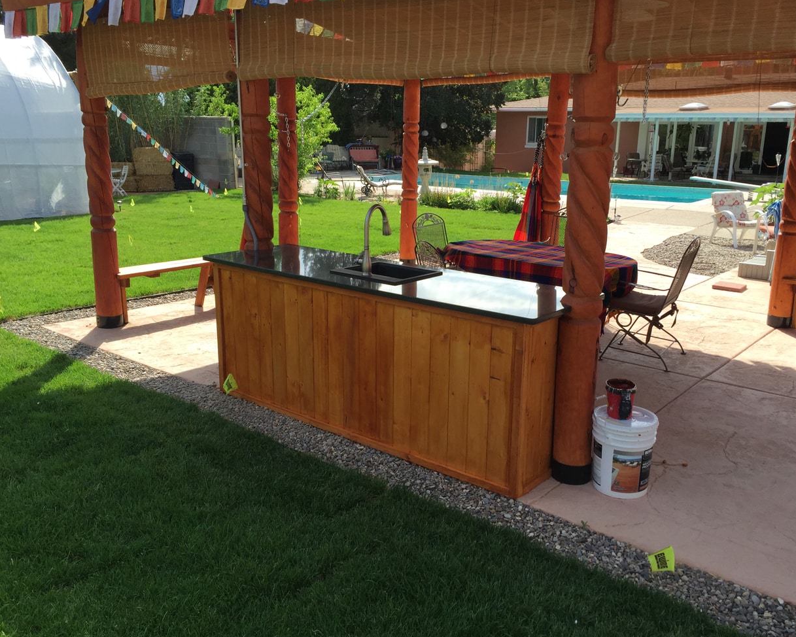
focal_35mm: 31
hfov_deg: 57.1
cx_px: 425
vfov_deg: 47.1
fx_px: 730
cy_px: 315
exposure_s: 1/775
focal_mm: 4.15
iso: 32
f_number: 2.2
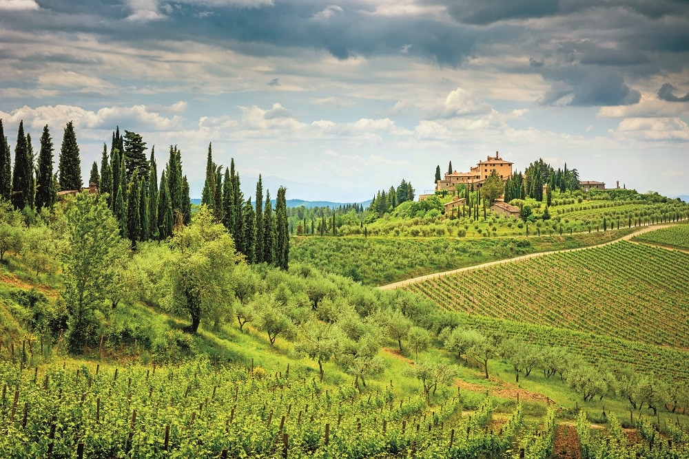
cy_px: 230
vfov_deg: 19.5
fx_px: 1340
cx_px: 344
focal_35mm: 70
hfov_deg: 28.8
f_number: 11
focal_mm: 70
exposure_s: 1/350
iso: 200
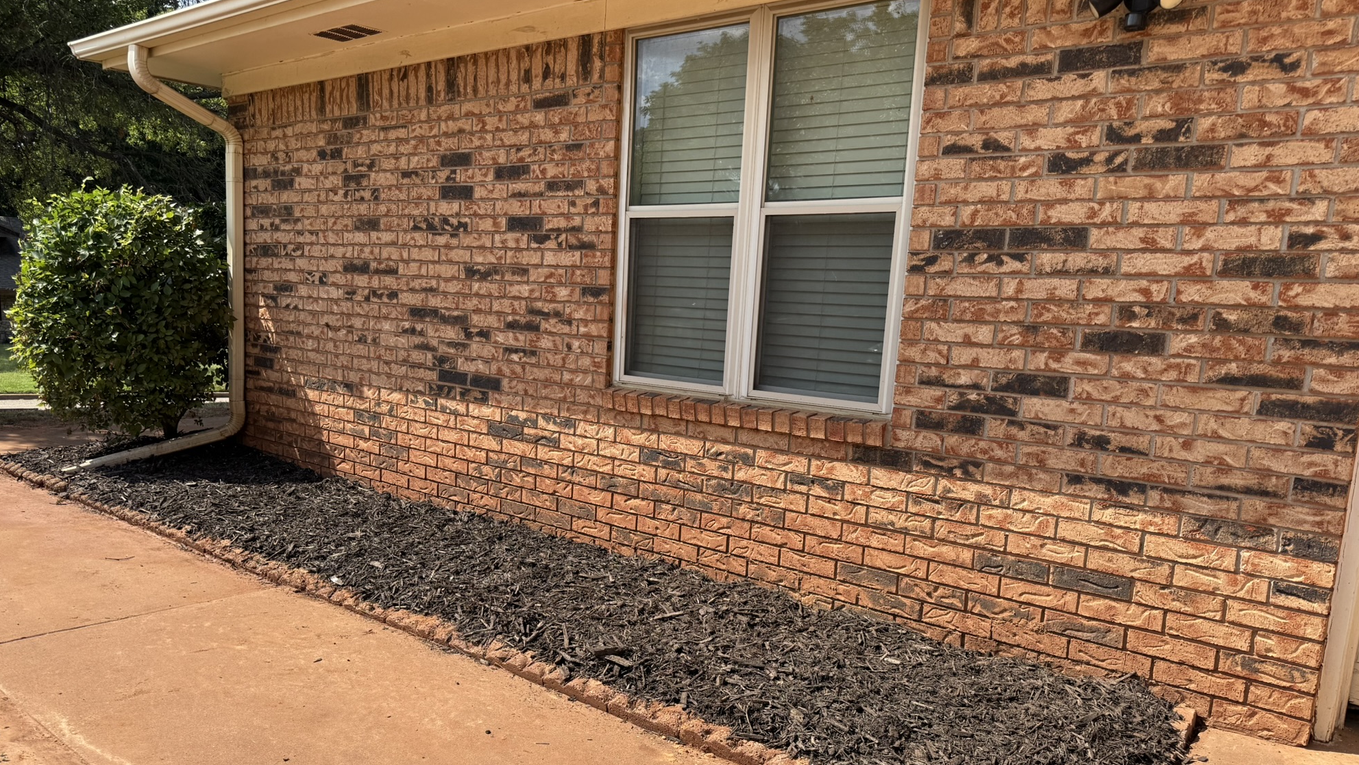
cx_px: 661
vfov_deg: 42.6
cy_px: 468
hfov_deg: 69.8
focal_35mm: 27
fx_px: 973
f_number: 1.78
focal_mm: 6.76
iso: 80
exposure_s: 1/2703
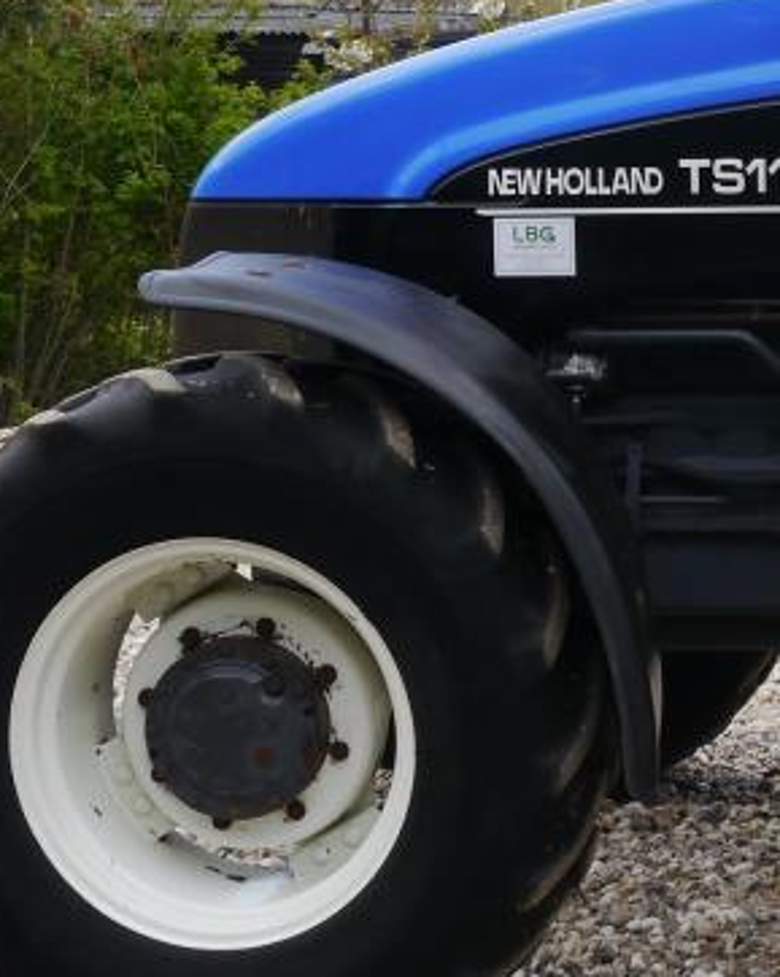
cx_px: 1147
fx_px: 3034
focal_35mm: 105
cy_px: 186
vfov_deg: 18.1
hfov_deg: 13.8
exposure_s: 1/200
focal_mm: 19
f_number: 6.3
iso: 160
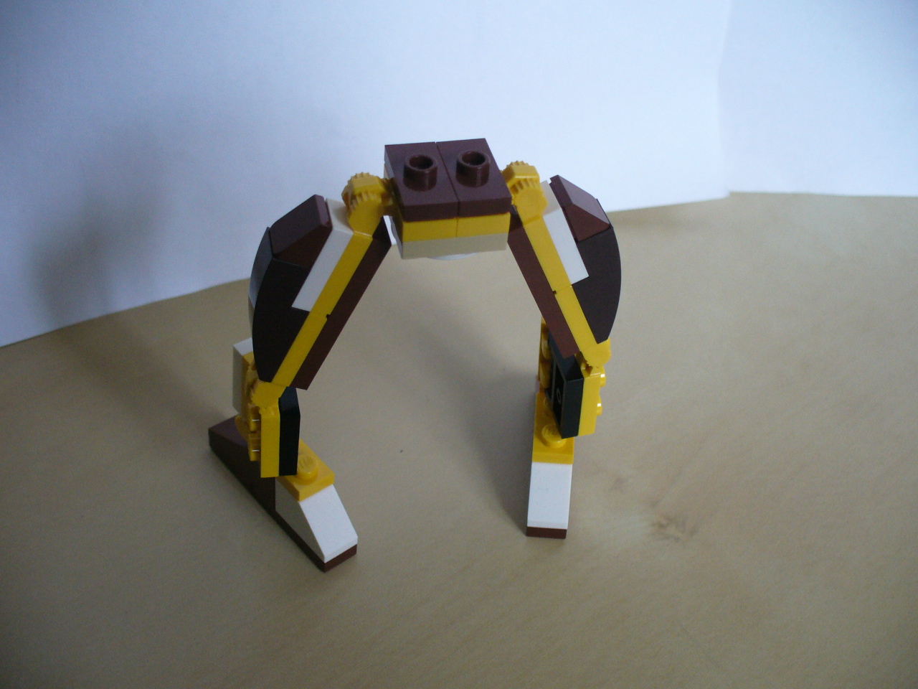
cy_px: 344
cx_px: 459
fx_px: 981
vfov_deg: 38.7
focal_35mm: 37
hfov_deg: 50.1
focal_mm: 6.1
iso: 160
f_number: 2.8
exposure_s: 1/30
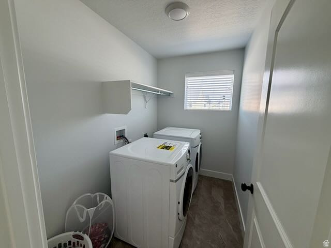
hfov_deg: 102.1
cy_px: 124
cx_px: 166
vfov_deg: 85.7
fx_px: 134
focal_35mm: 14
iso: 125
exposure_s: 1/121
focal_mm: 2.22
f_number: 2.2
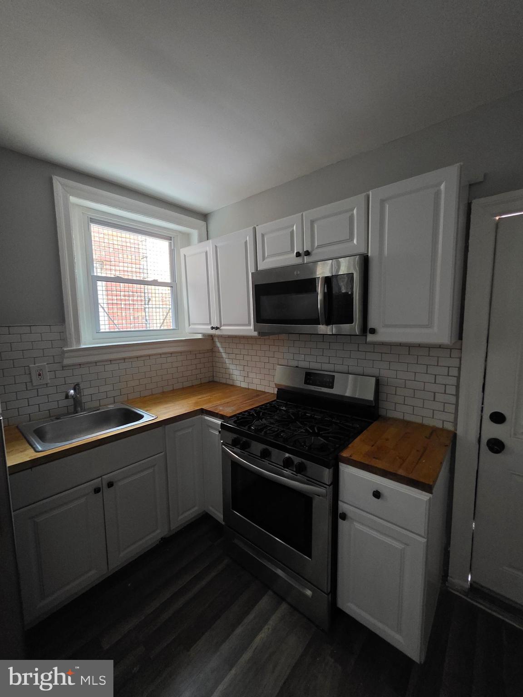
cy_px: 348
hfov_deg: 89.9
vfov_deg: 106.2
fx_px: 262
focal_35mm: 13
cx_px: 262
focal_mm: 2.2
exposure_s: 1/60
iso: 1000
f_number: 1.9
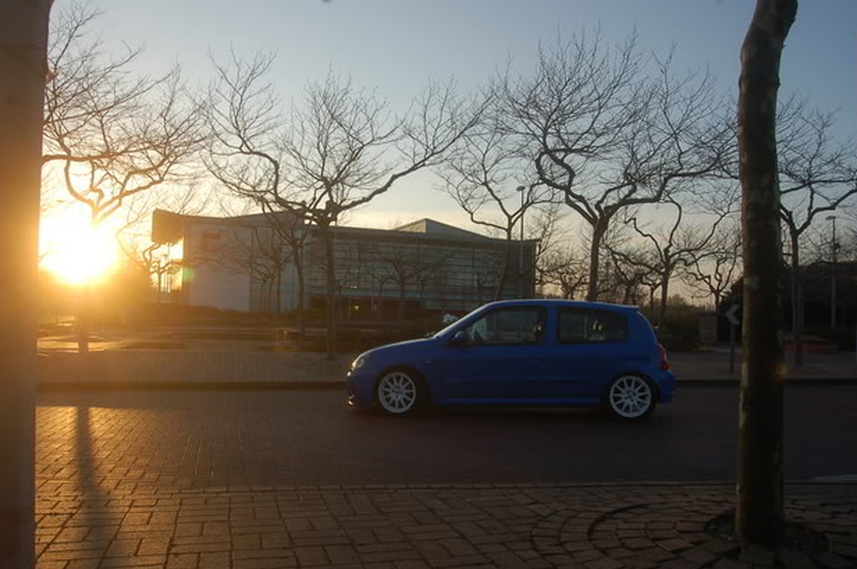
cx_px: 426
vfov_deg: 46.3
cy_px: 280
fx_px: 666
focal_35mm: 28
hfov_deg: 65.5
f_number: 7.1
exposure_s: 1/200
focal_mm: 18
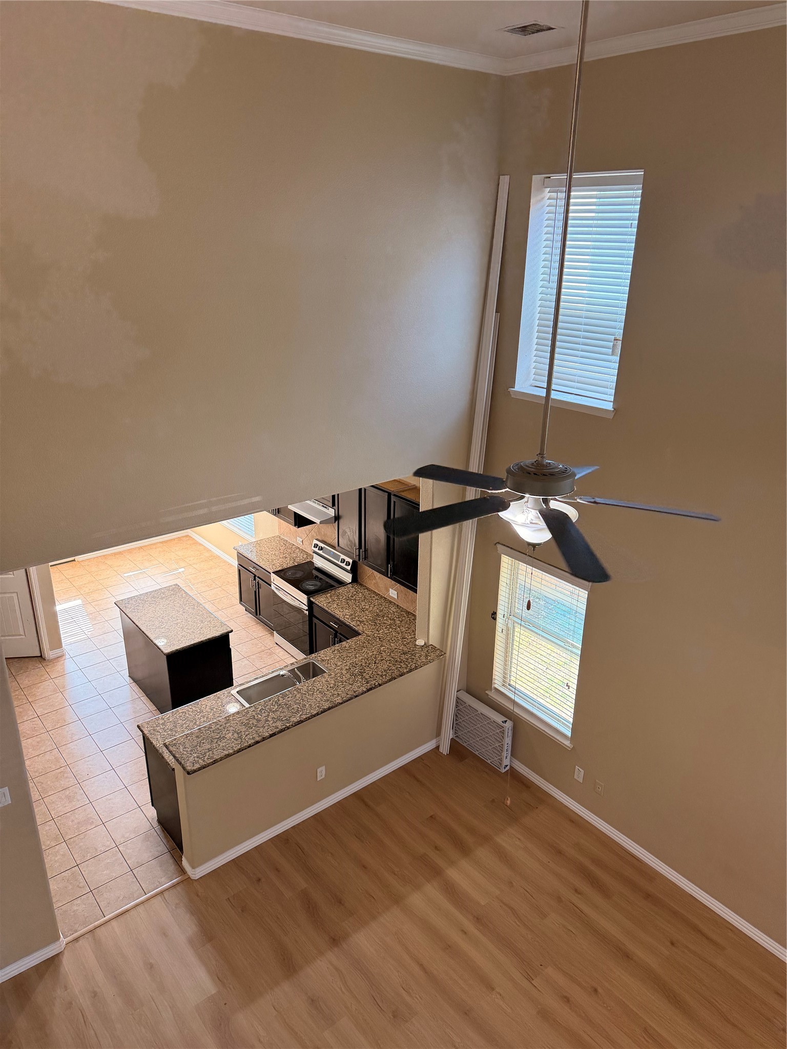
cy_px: 524
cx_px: 394
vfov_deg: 71.6
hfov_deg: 56.8
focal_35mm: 24
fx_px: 728
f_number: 1.78
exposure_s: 1/120
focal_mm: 6.76
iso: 250
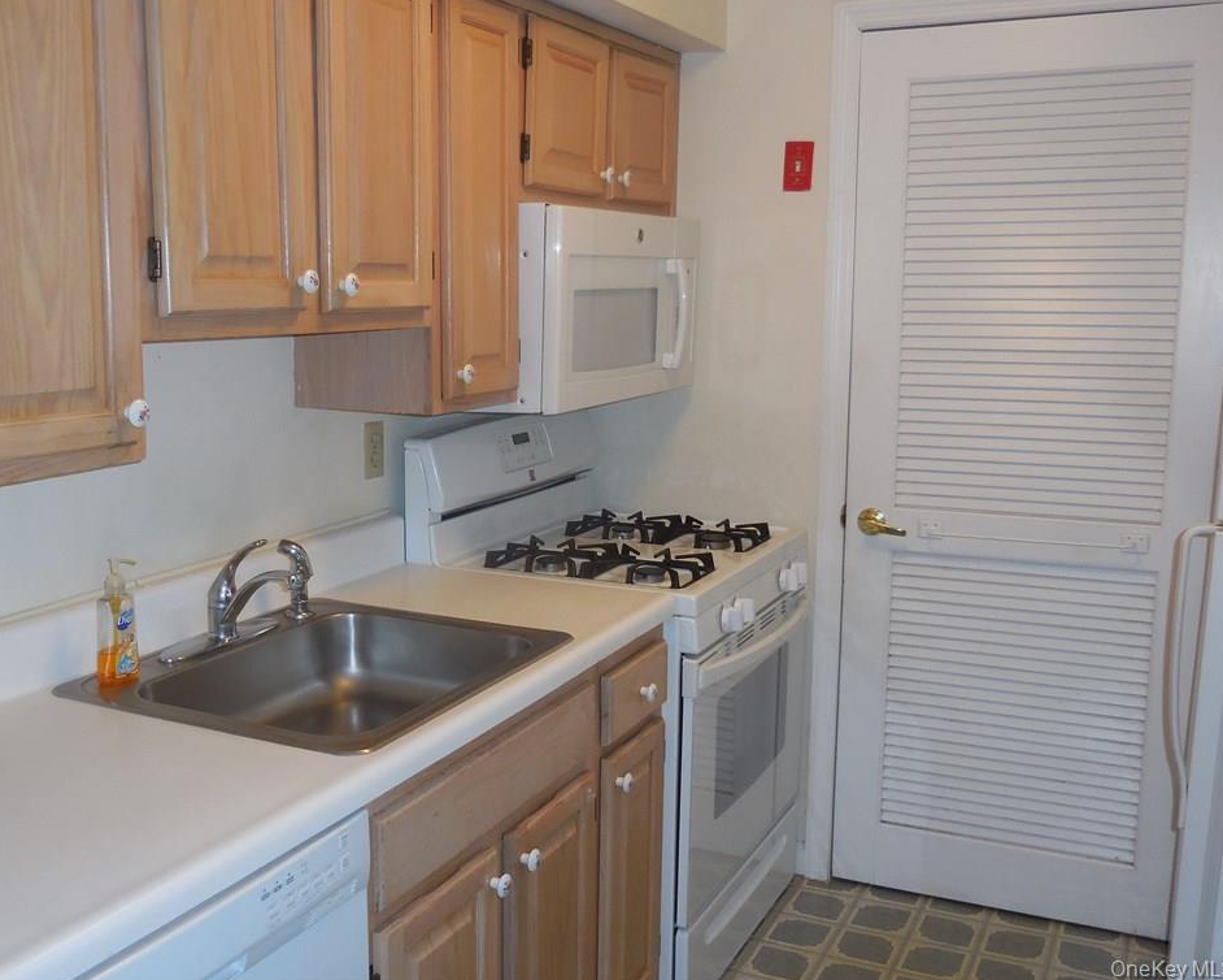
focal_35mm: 35
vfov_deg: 42.2
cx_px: 578
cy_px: 486
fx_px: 1267
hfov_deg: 51.5
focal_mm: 5.9
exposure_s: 1/30
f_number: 3.7
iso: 220
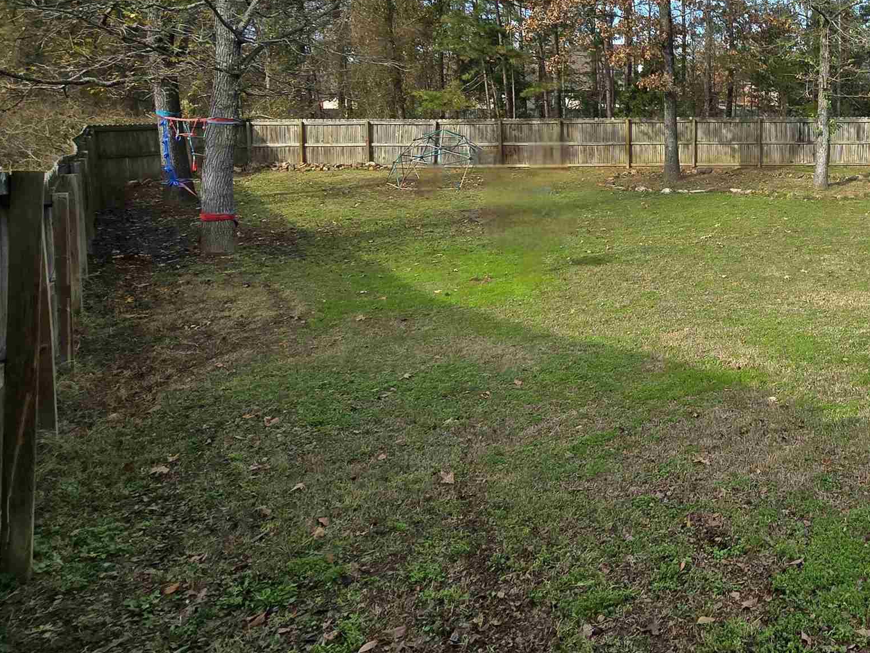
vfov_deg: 50.6
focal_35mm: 26
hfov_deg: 58.0
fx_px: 653
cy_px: 155
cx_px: 777
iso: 50
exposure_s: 1/1000
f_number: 2.2
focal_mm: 2.2
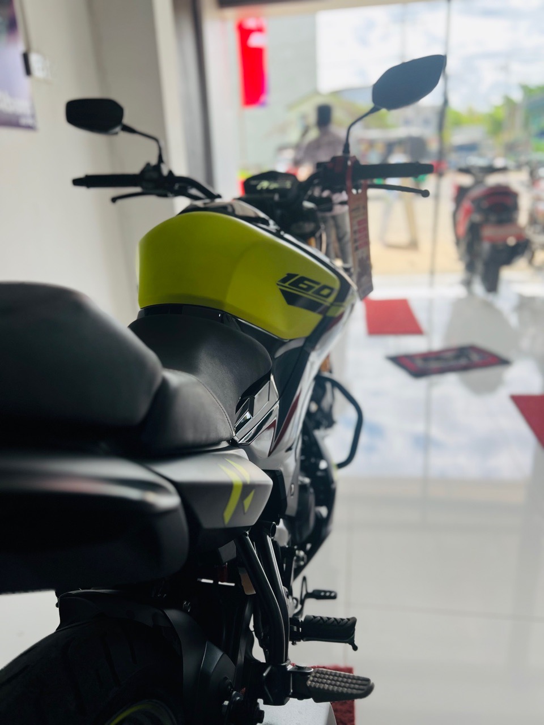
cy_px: 362
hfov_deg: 53.1
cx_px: 272
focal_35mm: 26
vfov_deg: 67.3
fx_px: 545
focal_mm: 5.7
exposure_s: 1/733
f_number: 1.5
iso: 50
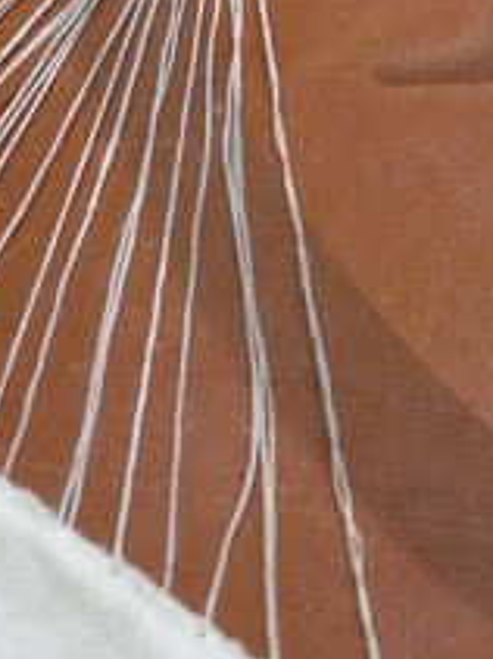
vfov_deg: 5.4
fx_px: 6919
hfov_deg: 4.0
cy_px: -425
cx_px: 1254
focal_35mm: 364
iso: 800
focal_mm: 50
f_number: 14
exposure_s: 1/50
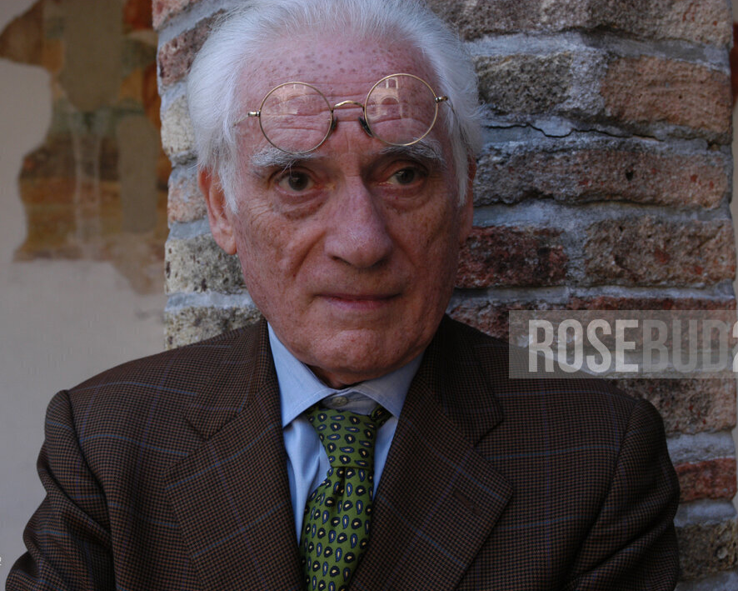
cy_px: 294
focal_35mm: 55
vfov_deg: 27.6
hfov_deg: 34.1
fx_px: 1201
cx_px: 324
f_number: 5.6
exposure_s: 1/125
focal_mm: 32
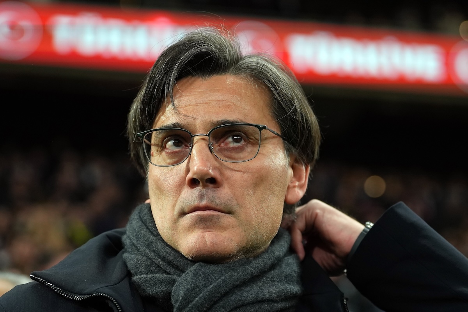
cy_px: 156
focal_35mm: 105
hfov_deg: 19.5
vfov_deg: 13.0
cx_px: 234
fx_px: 1365
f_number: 2.8
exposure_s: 1/1250
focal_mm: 70
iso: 1600
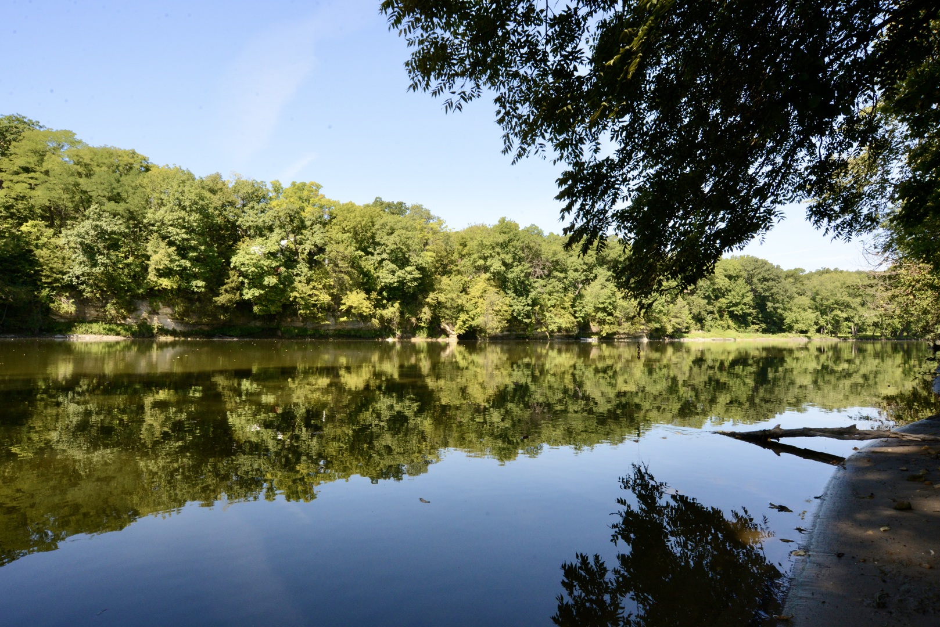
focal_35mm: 18
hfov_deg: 90.0
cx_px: 470
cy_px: 314
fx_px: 470
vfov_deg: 67.4
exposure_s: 1/250
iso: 1600
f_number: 22
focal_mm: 18
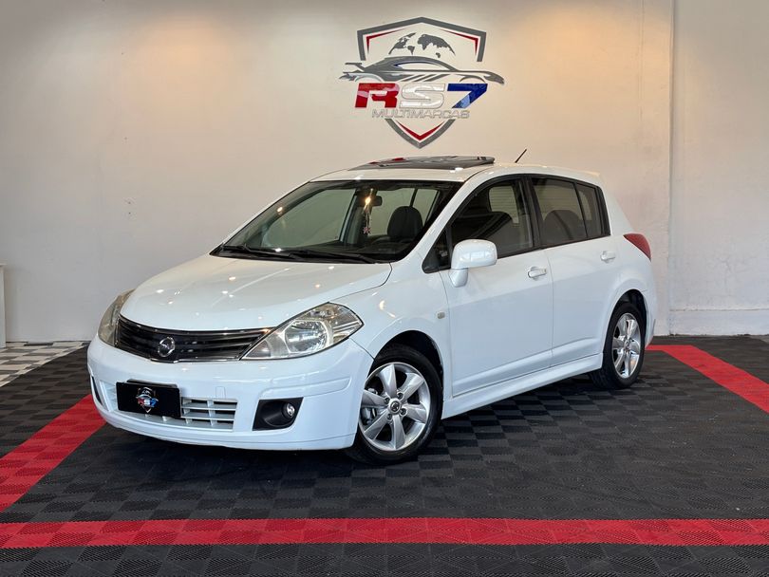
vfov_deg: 28.0
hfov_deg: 36.8
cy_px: 288
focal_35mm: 52
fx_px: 1156
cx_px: 384
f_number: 1.6
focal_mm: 5.96
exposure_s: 1/205
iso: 32
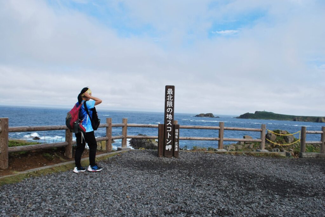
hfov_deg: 67.3
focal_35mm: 27
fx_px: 244
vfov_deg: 48.0
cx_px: 162
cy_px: 108
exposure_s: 1/250
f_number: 8
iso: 100
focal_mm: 18
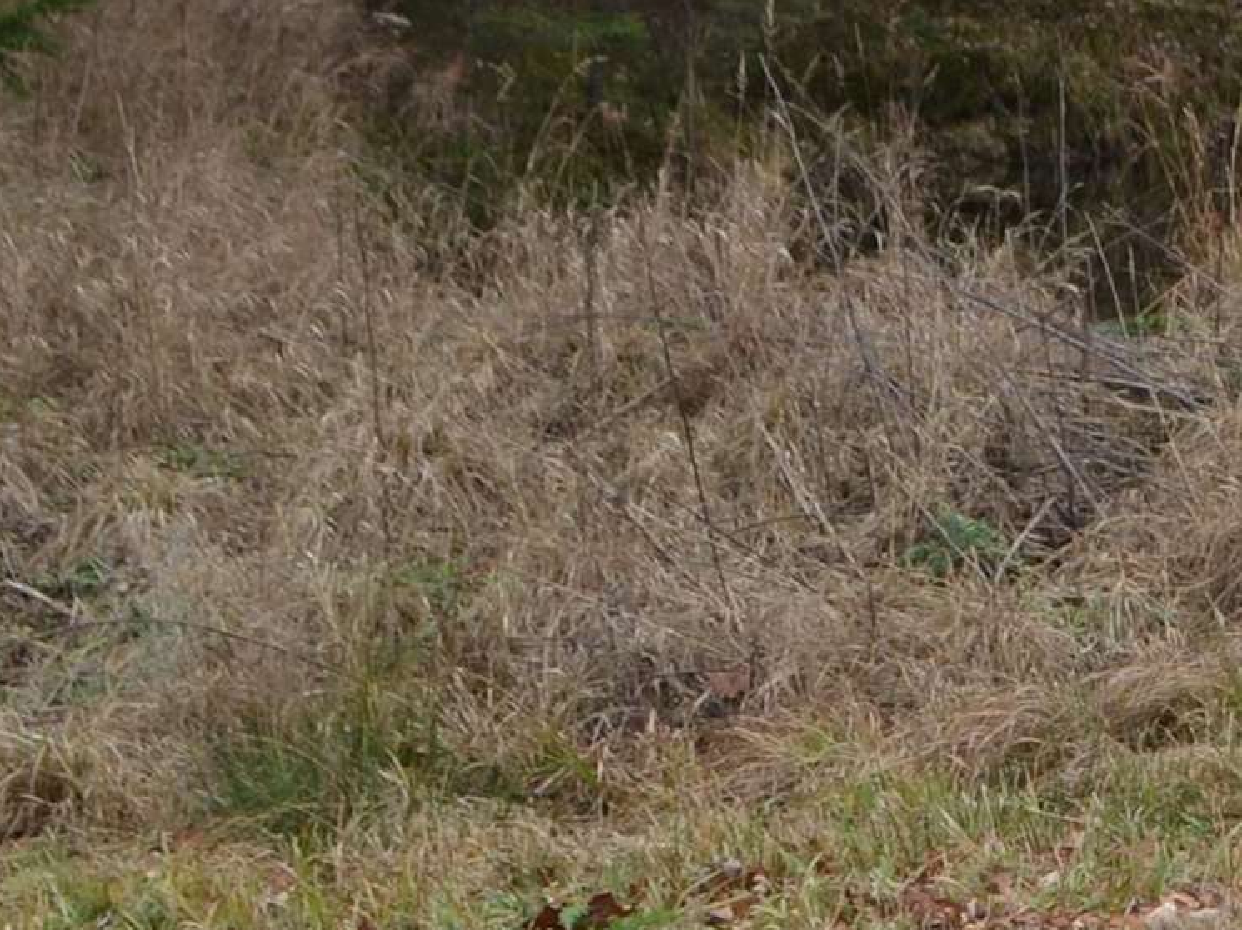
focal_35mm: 119
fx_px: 4268
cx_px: 1750
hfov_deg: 15.5
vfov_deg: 12.4
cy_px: 557
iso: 140
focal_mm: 20
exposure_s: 1/125
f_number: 5.6
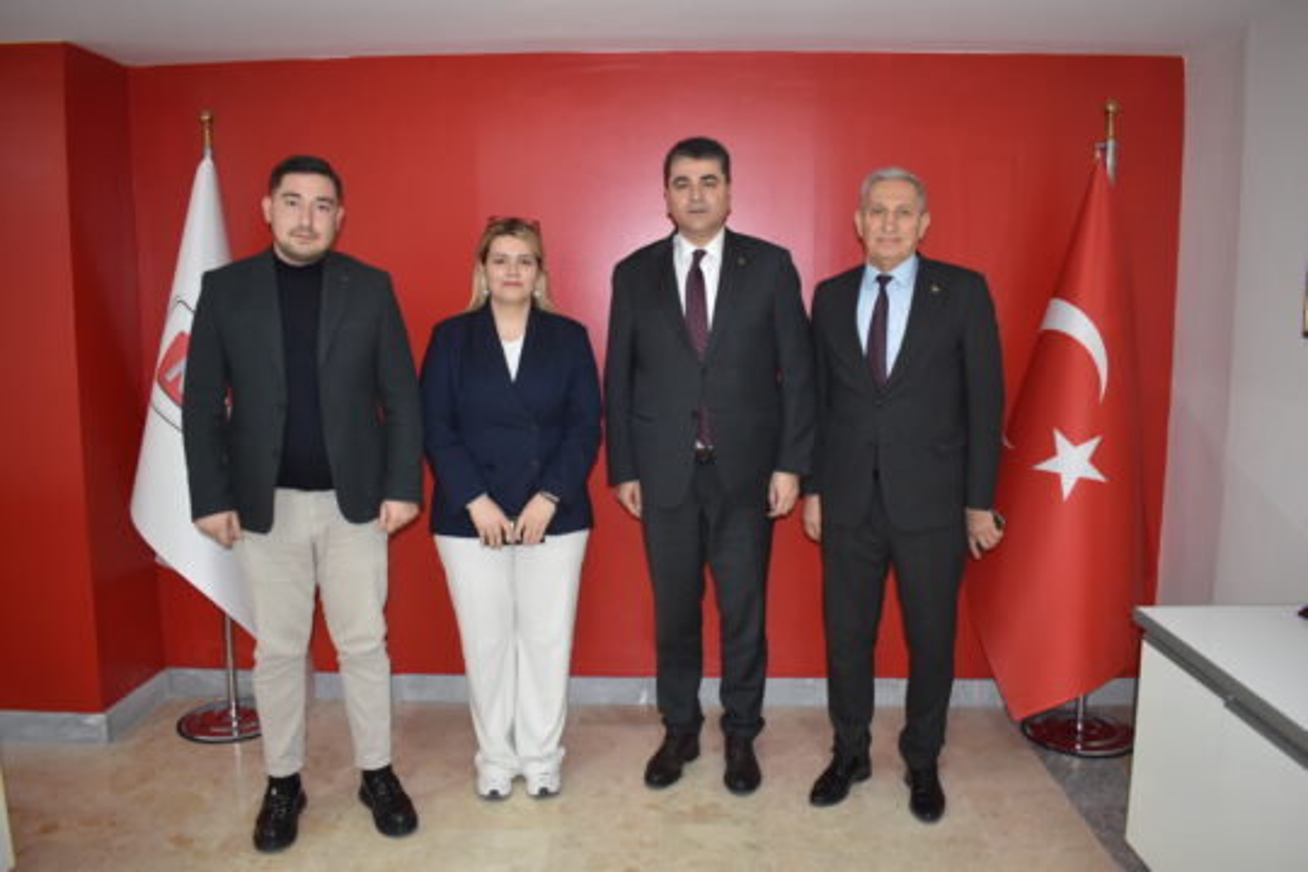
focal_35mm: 27
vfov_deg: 47.9
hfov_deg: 67.4
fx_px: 981
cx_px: 654
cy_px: 436
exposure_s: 1/80
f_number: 3.5
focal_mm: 18
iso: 800
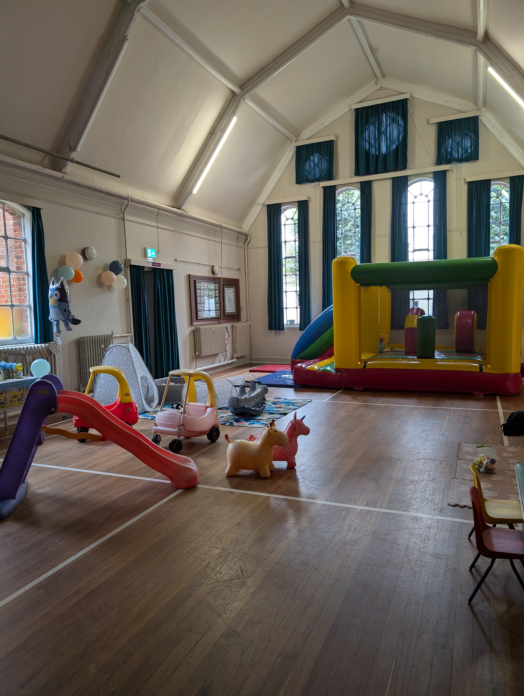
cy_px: 348
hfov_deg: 56.9
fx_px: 483
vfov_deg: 71.5
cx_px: 262
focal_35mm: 24
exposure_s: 1/33.3
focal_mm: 6.9
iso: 38
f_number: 1.68
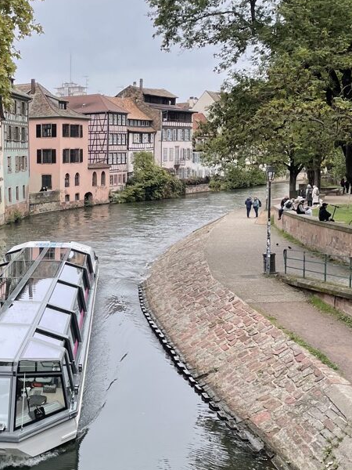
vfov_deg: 36.8
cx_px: 22
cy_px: 235
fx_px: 705
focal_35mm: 52
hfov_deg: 26.9
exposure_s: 1/739
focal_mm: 4.2
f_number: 1.6
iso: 32
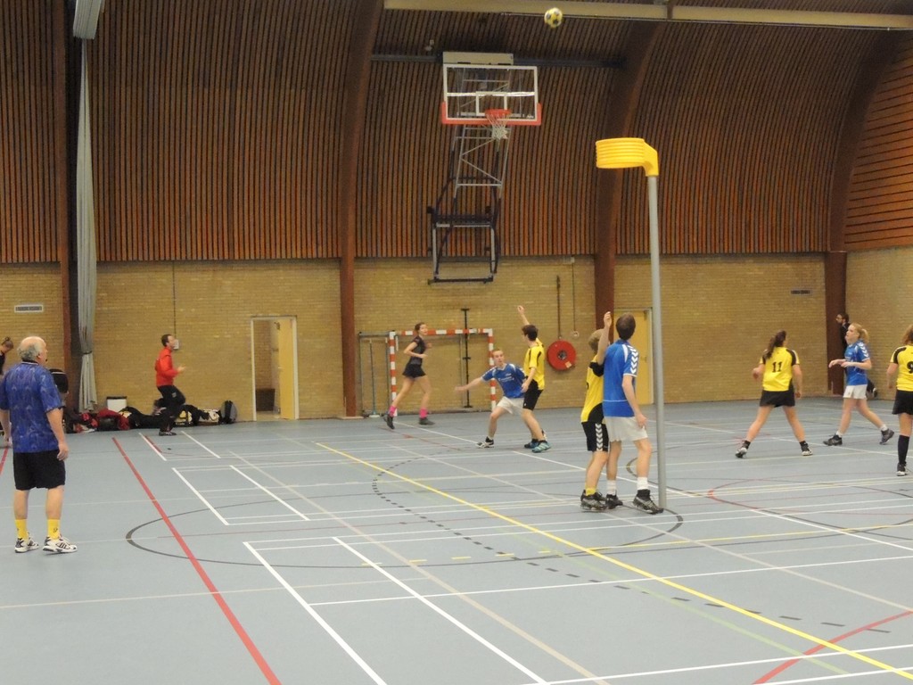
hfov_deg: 34.9
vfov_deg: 26.6
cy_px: 342
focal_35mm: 55
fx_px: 1451
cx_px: 456
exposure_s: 1/100
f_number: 3.7
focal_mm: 9.8
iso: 3200
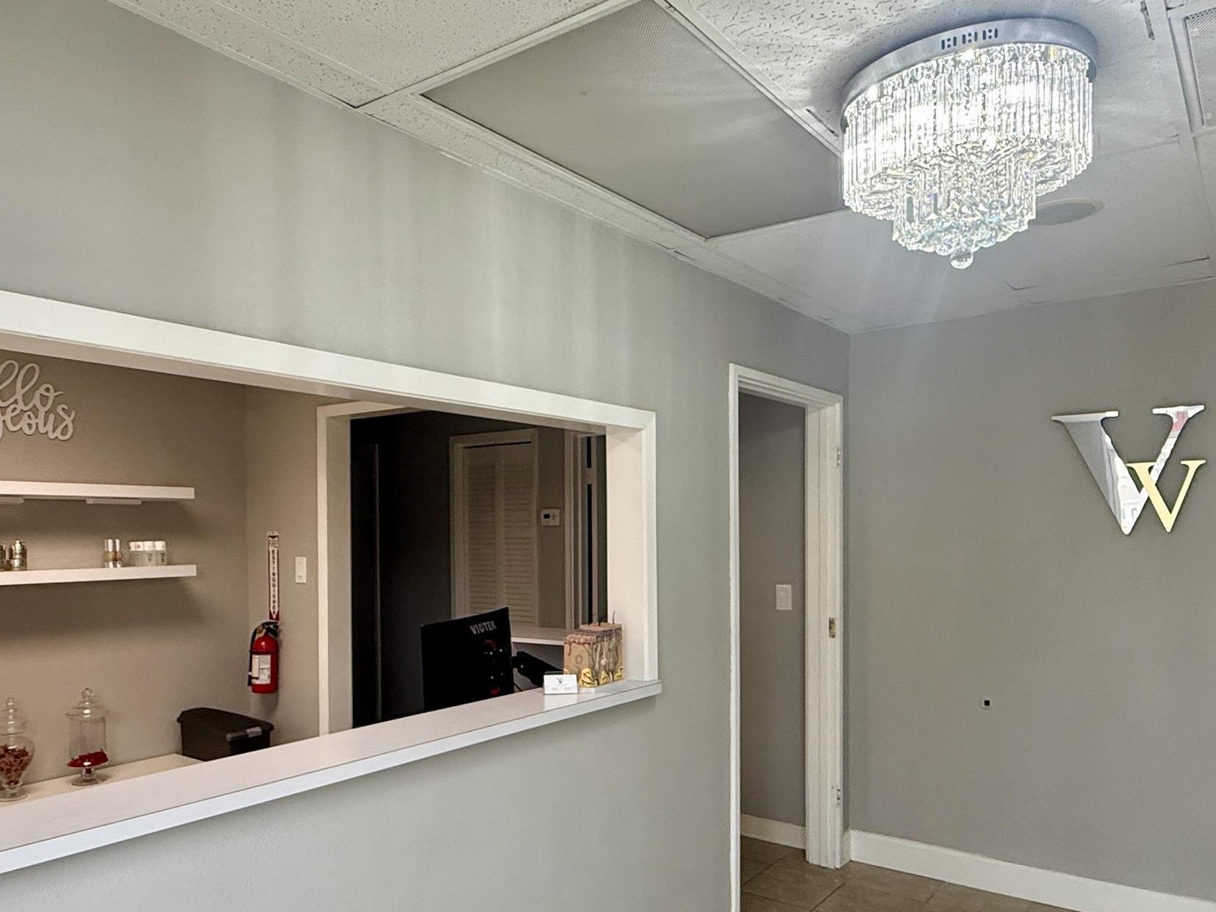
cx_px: 576
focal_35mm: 26
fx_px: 913
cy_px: 545
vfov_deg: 52.7
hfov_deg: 67.2
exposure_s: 1/120
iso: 200
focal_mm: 2.22
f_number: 2.2
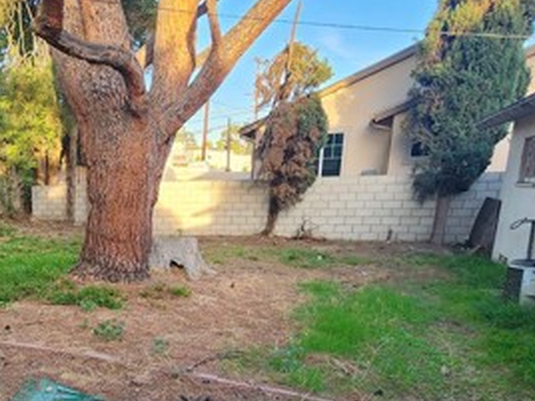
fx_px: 479
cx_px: 52
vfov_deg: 43.1
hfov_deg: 51.4
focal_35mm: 31
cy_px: 327
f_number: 2.2
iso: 80
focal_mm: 2.2
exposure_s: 1/120
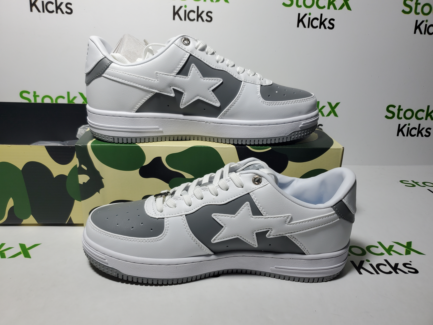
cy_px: 162
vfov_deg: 53.1
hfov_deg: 67.3
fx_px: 325
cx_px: 216
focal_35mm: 26
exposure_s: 1/582
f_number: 1.5
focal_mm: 4.3
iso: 50
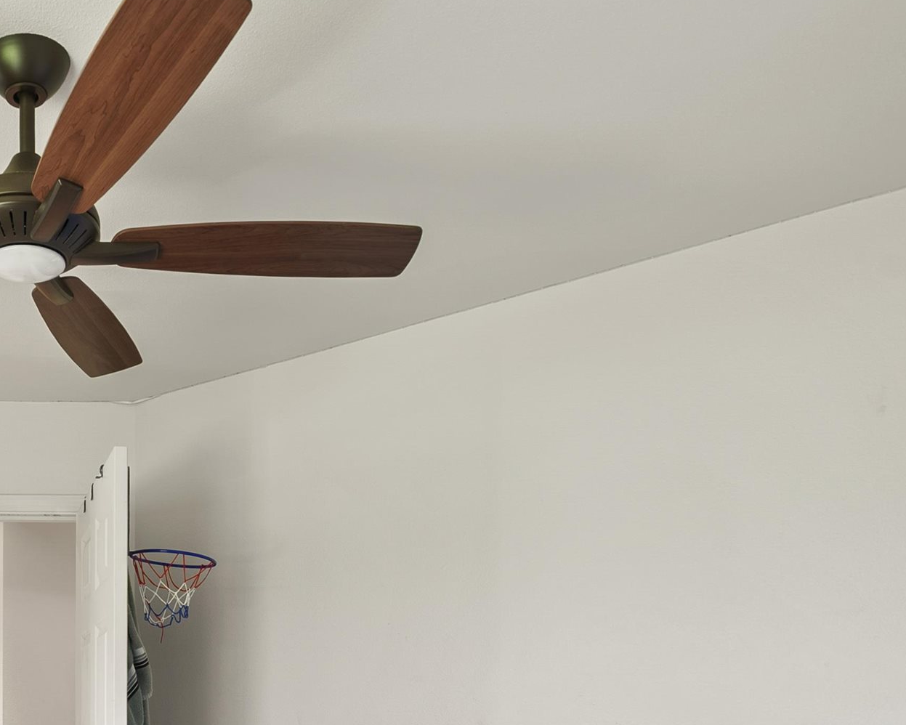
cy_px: 676
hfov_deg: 44.4
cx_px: 80
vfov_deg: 37.1
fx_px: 992
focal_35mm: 37
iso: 100
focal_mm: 16
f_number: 8
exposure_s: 2
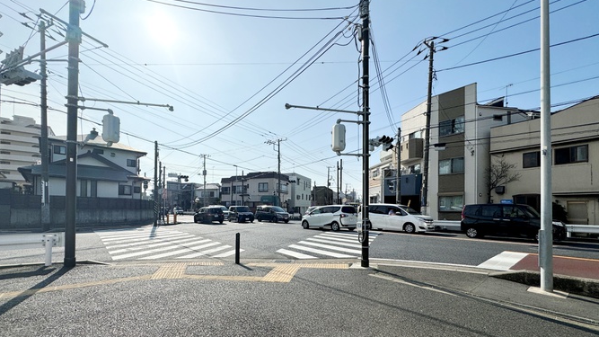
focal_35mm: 16
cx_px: 295
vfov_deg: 66.1
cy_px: 209
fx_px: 254
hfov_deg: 99.4
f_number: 2.2
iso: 40
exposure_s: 1/4630
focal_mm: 2.22
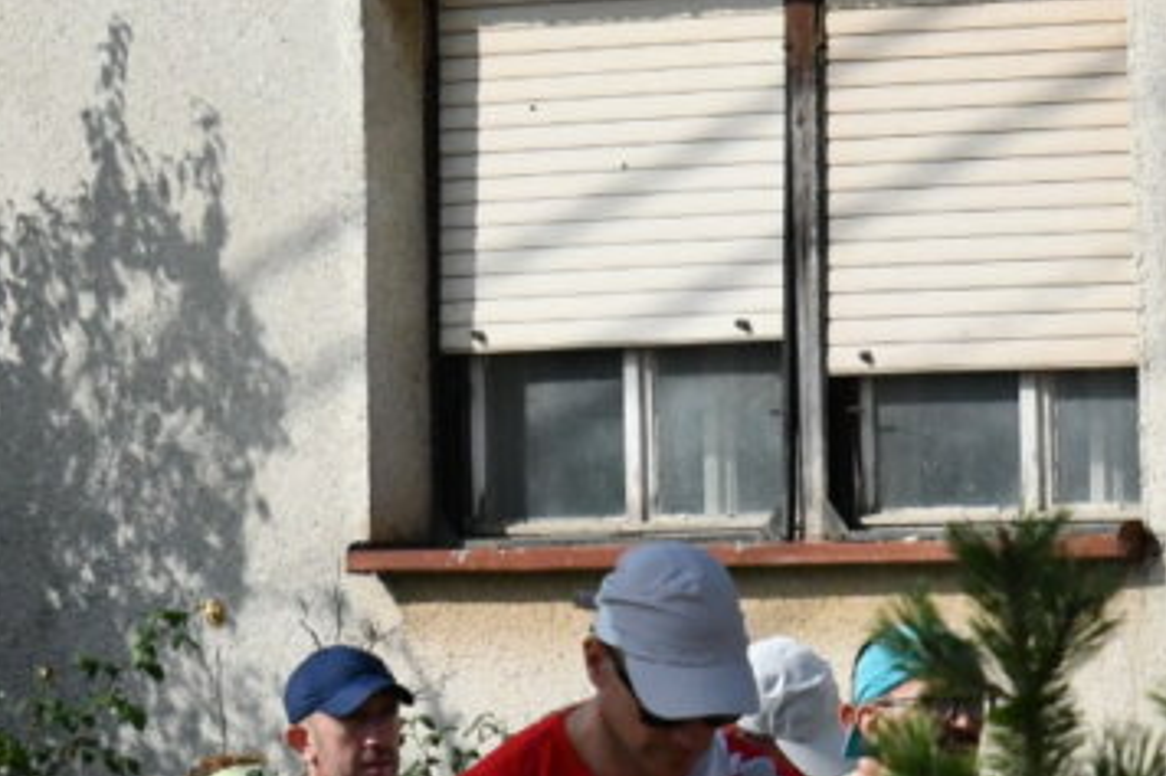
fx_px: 21625
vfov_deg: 2.1
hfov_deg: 3.1
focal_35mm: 668
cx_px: 498
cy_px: 139
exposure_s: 1/8000
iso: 3200
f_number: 11
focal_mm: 155
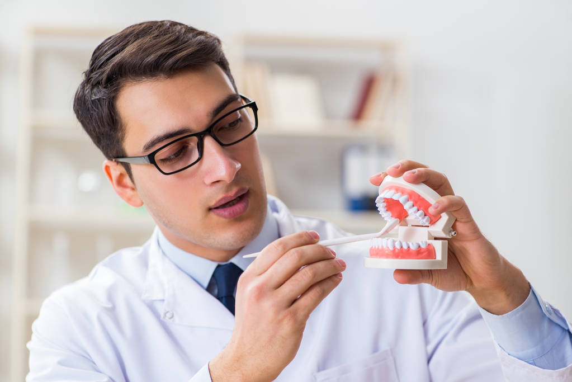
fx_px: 1669
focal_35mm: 105
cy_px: 191
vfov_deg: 13.1
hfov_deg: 19.4
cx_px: 286
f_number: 5
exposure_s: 1/100
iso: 100
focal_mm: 105
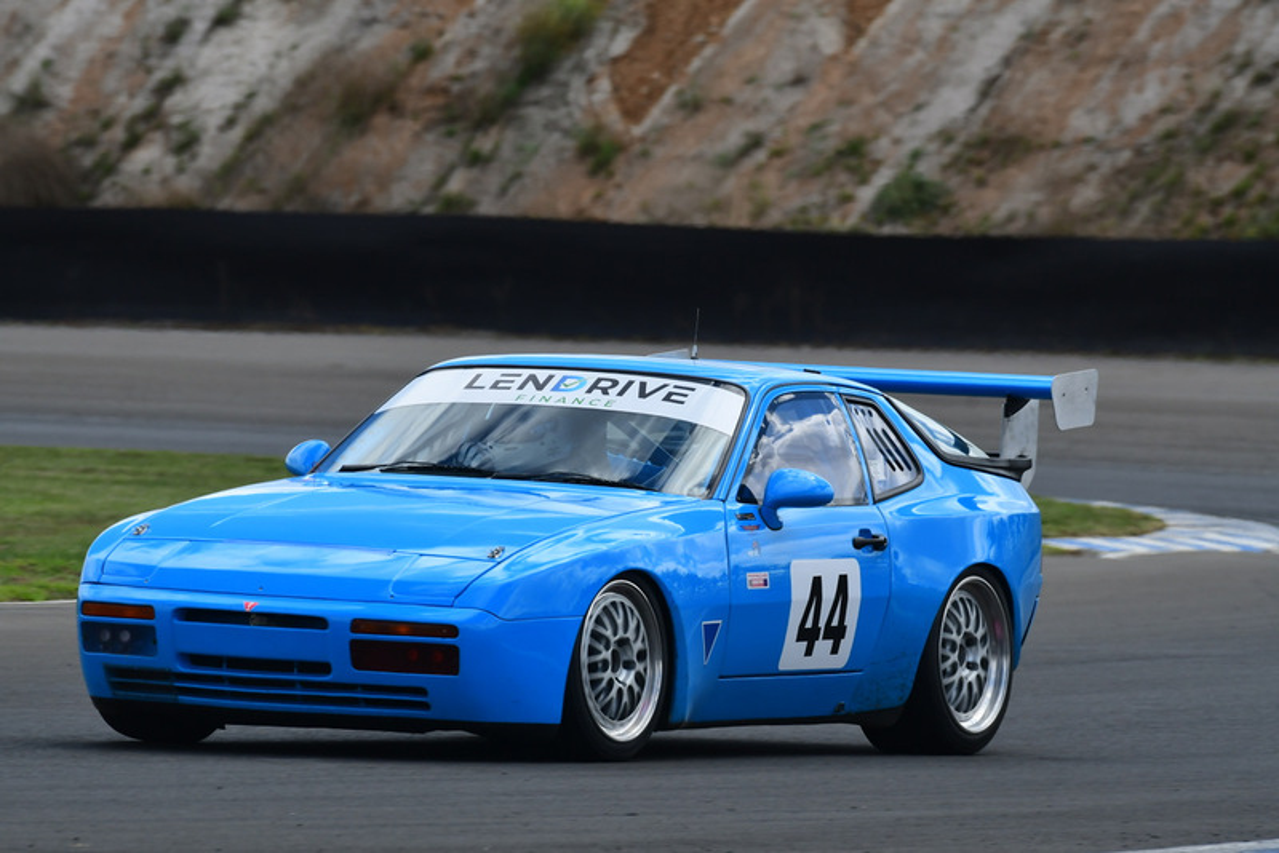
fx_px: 20257
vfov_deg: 2.4
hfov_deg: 3.6
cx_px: 640
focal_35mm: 570
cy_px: 426
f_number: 10
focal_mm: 380
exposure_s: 1/640
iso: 400
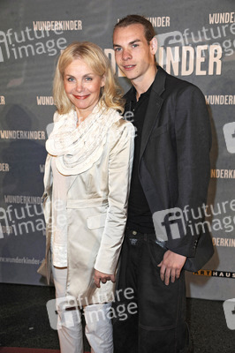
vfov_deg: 48.5
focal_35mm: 40
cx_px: 118
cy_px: 176
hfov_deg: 33.3
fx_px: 392
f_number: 5.6
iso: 500
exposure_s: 1/160
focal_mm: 40
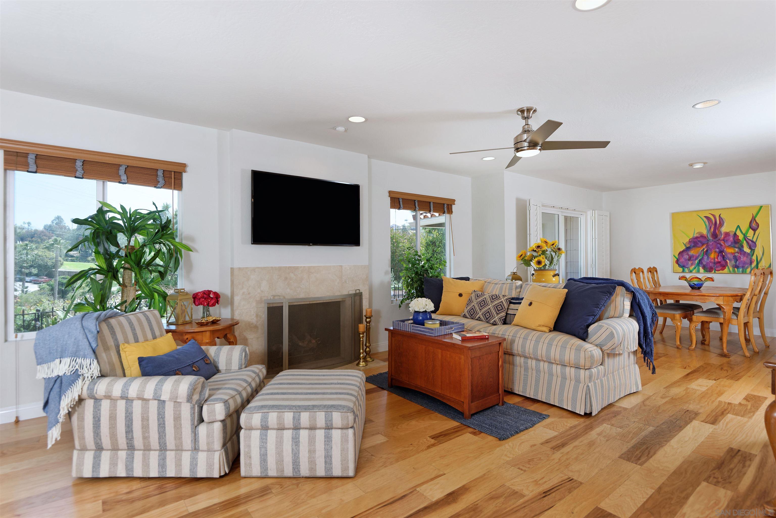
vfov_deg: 67.4
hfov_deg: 90.0
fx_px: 388
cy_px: 259
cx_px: 388
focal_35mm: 18
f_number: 5.6
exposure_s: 1/80
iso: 100
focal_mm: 18
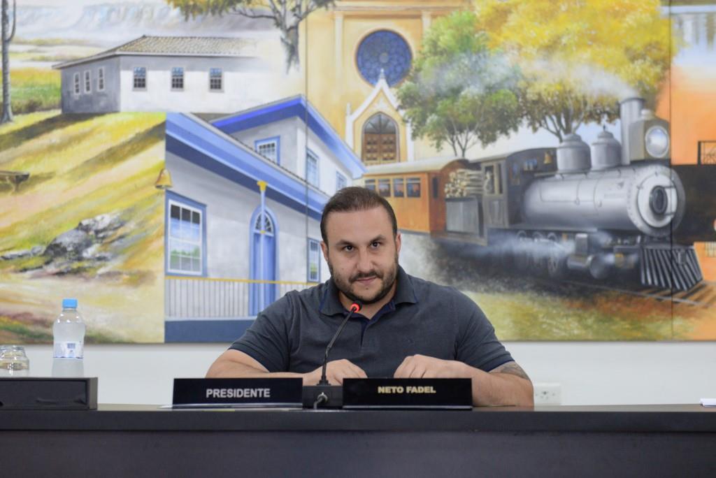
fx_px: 1393
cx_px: 358
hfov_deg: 28.8
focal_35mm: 70
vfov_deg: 19.5
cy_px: 239
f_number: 3.5
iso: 2500
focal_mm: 70
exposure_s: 1/80
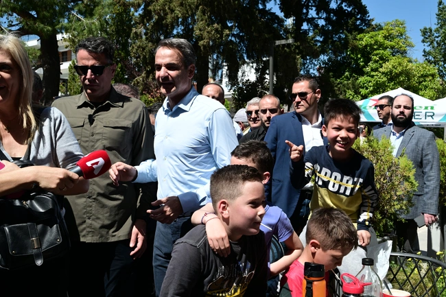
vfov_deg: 33.4
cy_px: 148
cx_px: 223
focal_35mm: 40
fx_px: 495
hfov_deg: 48.5
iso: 400
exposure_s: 1/400
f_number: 13
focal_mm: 40
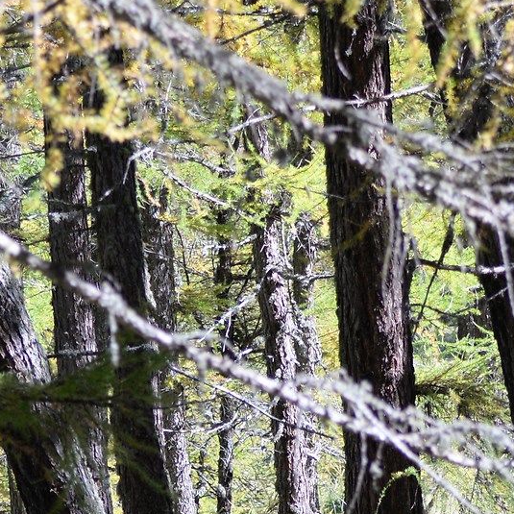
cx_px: 414
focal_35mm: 427
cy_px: 672
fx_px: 7173
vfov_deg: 4.1
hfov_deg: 4.1
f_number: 6.3
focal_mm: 112
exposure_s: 1/125
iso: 220
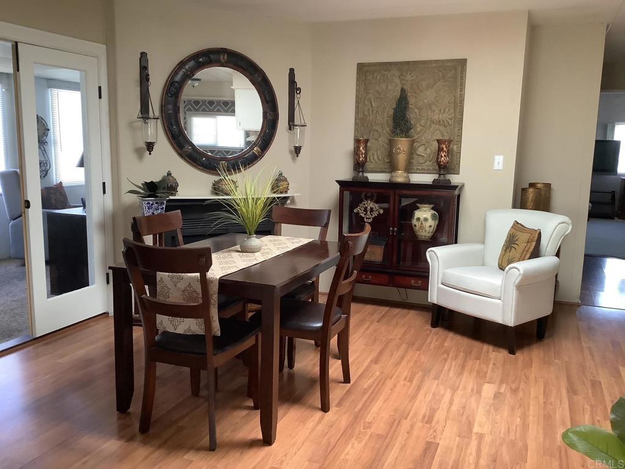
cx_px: 312
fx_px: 560
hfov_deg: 58.4
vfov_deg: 45.4
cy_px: 234
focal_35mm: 31
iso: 250
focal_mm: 3.3
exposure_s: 1/60
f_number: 2.4
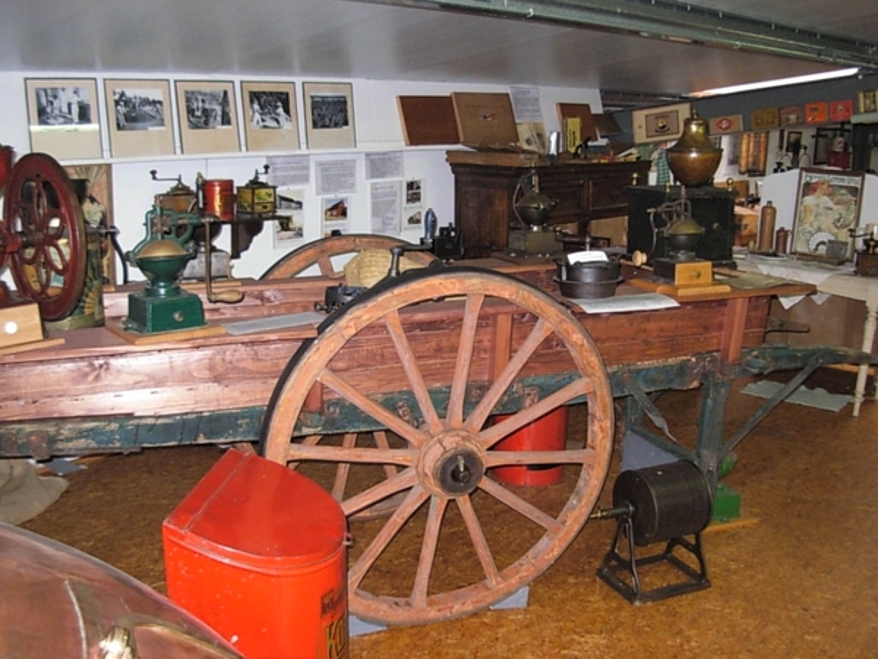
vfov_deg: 37.7
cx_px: 439
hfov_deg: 49.0
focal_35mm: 38
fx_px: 964
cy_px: 330
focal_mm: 6.3
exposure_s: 1/114
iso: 400
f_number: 2.9
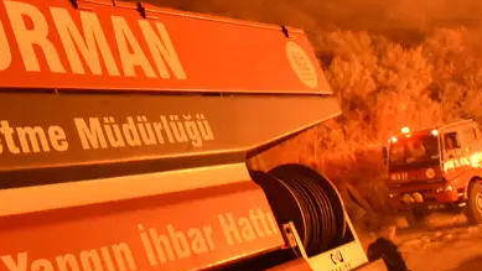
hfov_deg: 31.9
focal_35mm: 64
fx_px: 818
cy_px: -32
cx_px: 90
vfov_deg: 18.1
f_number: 3.5
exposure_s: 1/40
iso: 12800
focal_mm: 18
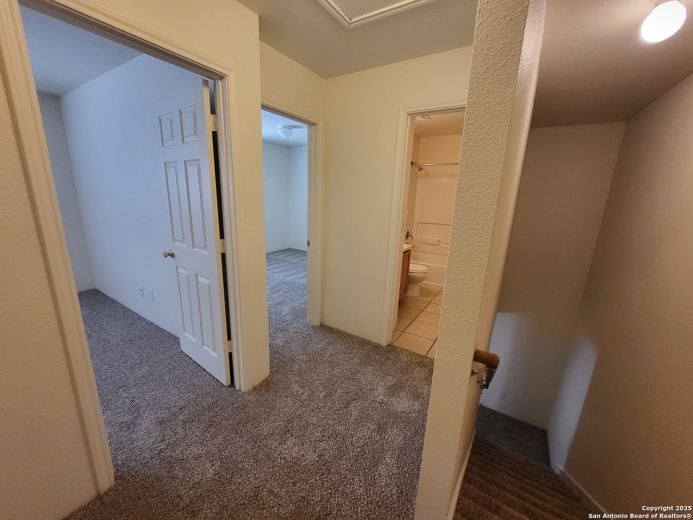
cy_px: 260
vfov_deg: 89.9
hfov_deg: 106.2
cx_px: 346
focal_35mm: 13
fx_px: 260
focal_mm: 1.74
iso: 400
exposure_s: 1/60
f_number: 2.2
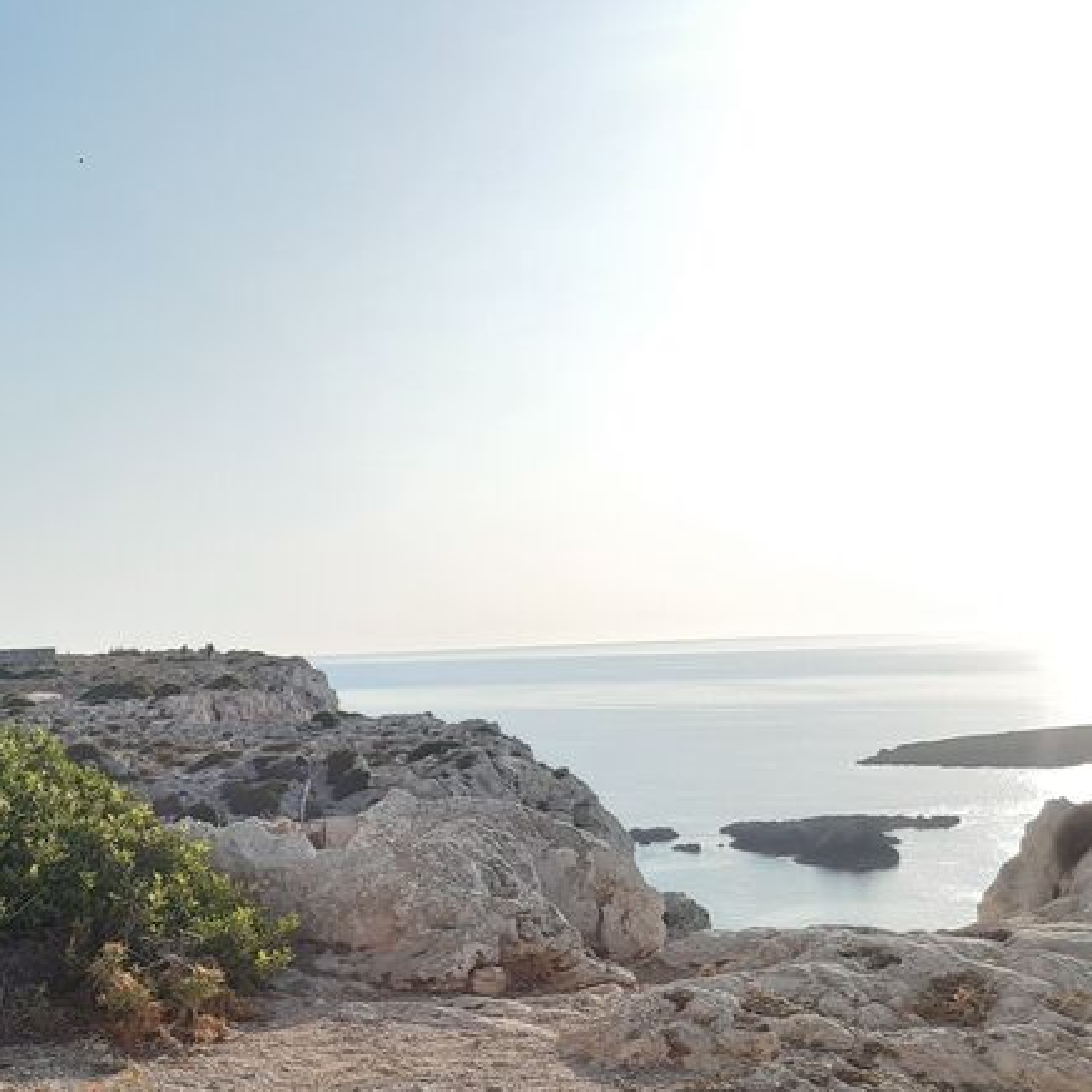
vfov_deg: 30.4
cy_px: 952
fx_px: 1927
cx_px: -125
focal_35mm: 54
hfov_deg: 28.6
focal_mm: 3.92
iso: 40
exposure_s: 1/702
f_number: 1.7
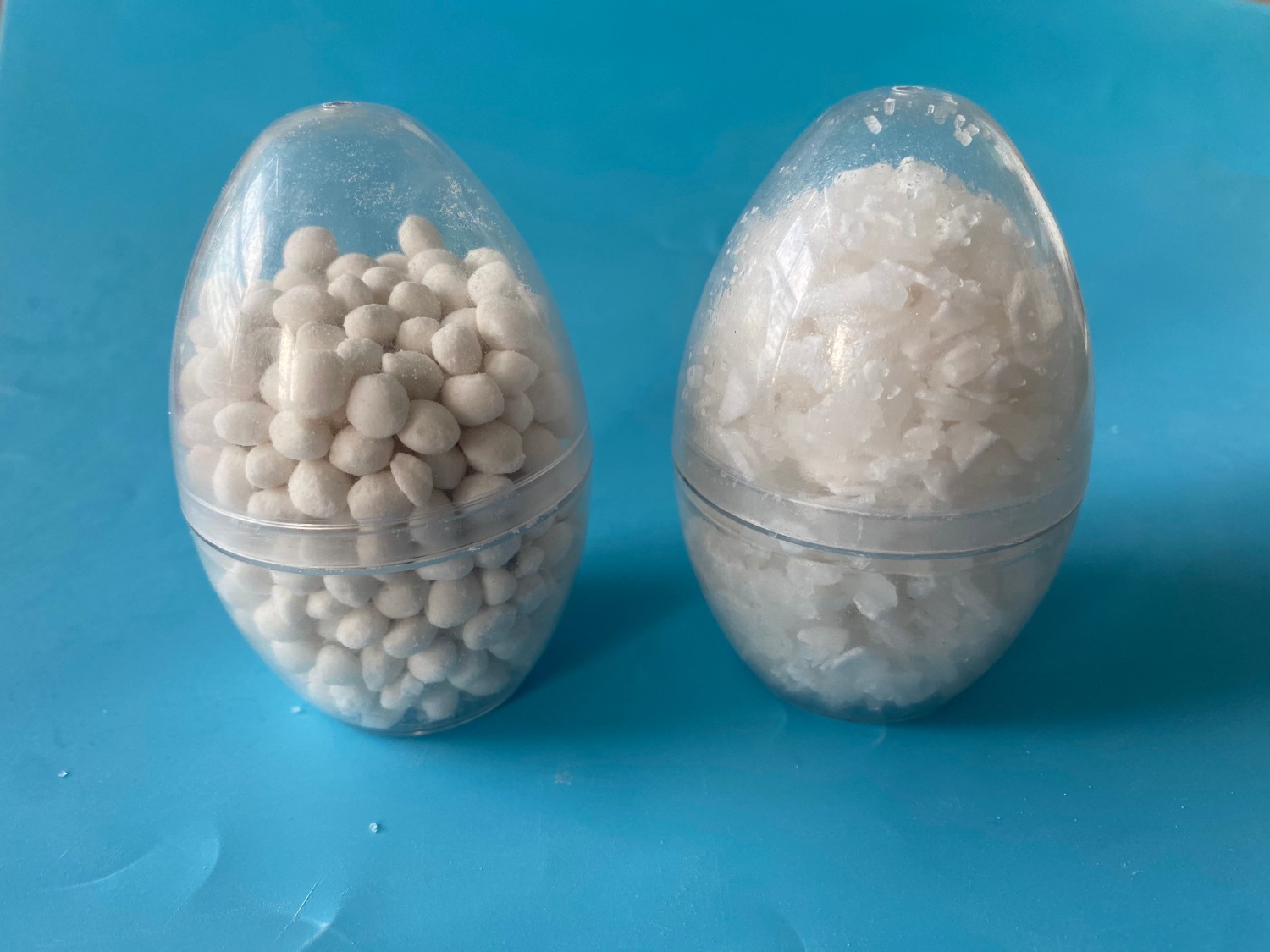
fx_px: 954
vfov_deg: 53.1
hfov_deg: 67.3
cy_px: 476
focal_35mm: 26
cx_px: 635
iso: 100
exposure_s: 1/122
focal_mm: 4.25
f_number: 1.8
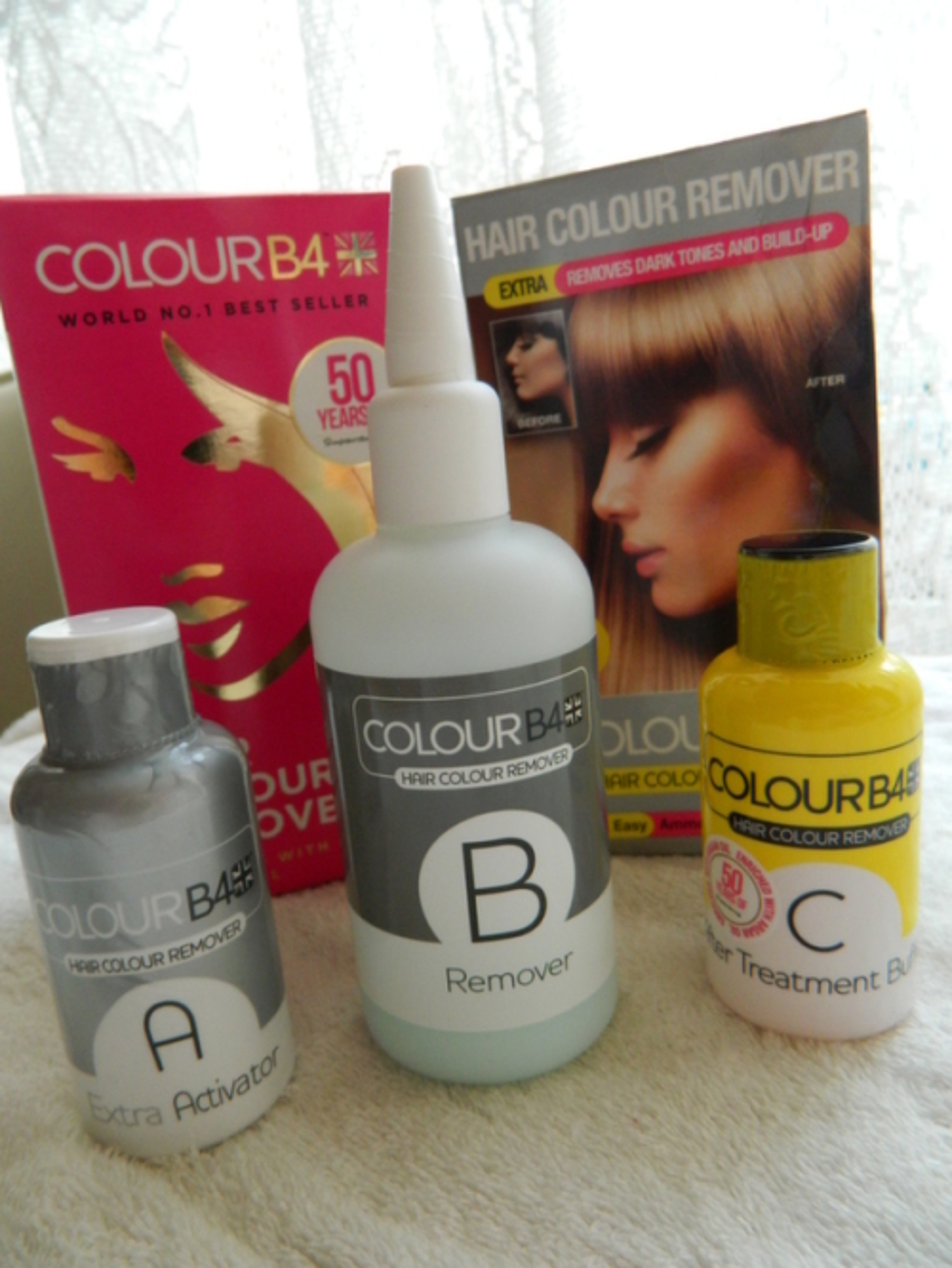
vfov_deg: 69.4
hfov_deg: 54.9
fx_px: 916
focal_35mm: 25
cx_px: 476
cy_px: 634
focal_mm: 4.5
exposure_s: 1/30
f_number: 3.1
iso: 250
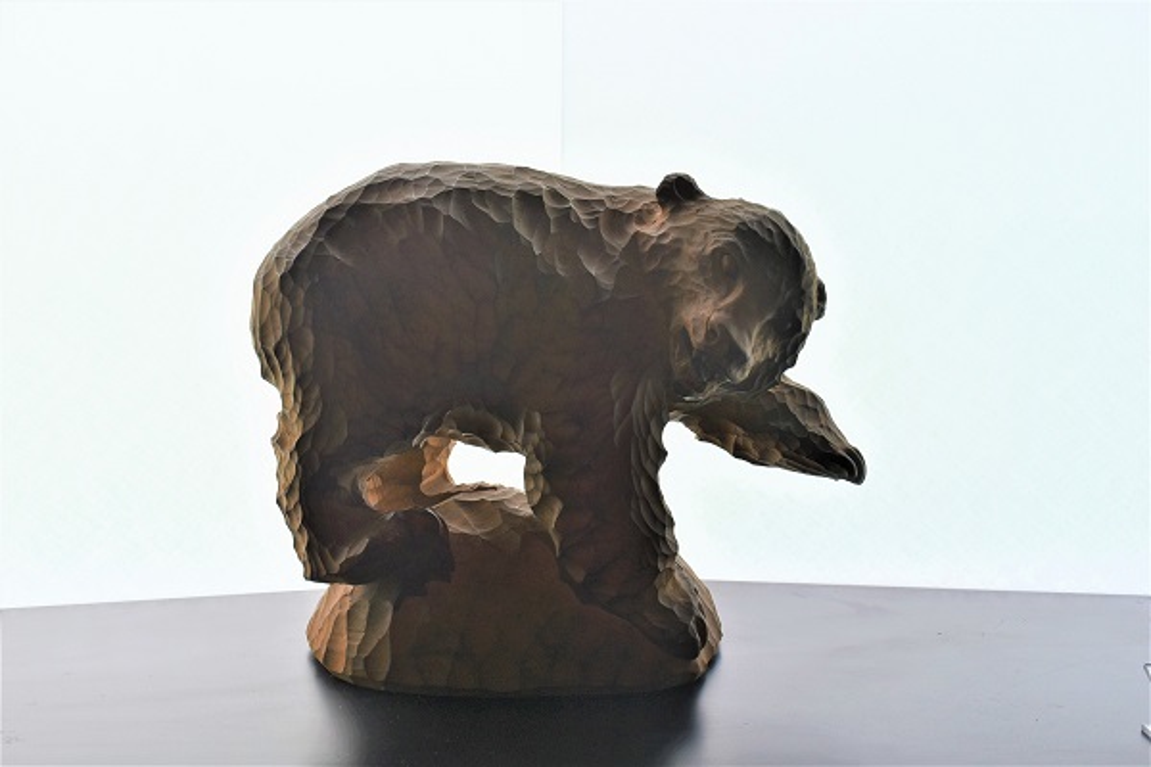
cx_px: 576
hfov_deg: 46.4
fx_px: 1343
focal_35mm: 42
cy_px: 384
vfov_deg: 31.9
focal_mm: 28
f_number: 8
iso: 200
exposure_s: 1/250
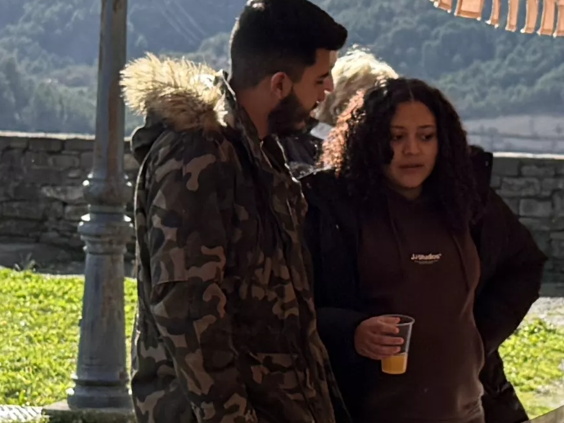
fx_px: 2541
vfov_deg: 9.5
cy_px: 272
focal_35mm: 156
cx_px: 356
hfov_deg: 12.7
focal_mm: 6.76
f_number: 1.78
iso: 100
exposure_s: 1/1949
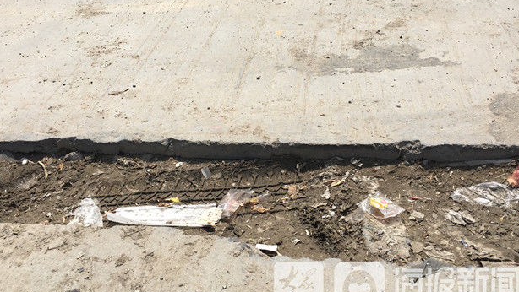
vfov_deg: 32.8
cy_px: 118
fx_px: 496
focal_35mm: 36
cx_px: 254
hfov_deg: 55.3
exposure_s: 1/1876
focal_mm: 4.15
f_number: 2.2
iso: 25
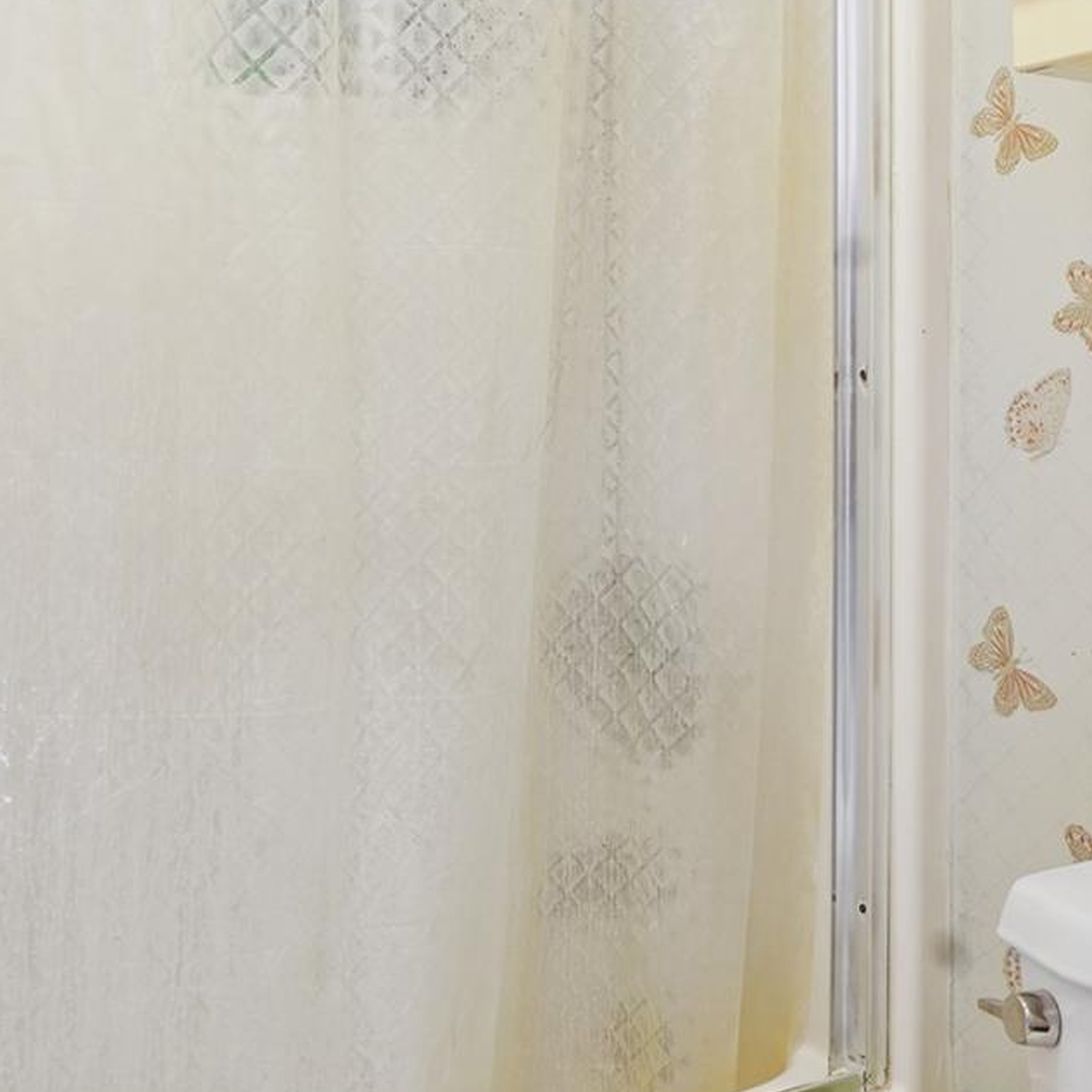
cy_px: 494
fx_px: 1570
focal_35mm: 44
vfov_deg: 38.3
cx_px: 519
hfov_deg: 38.3
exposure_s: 1/1.67
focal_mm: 16
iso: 400
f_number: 9
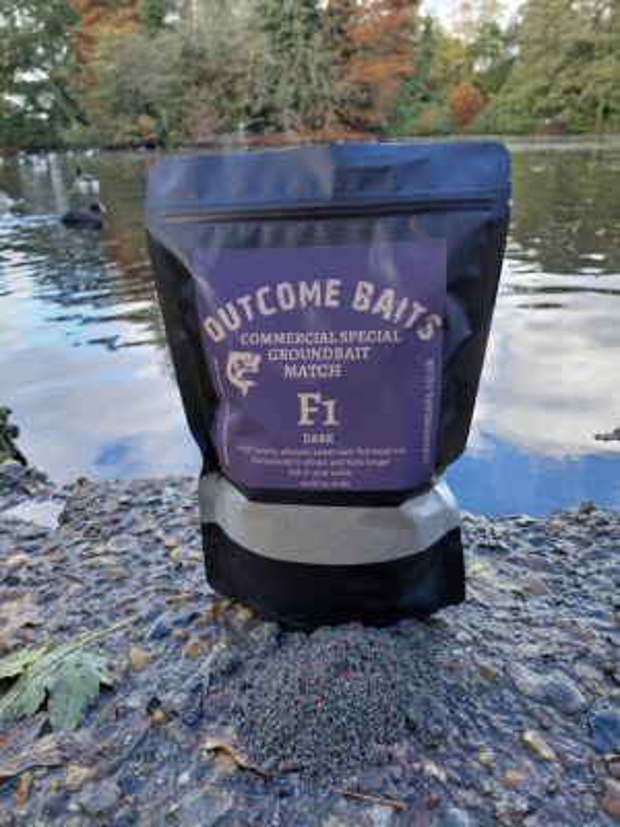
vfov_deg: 69.4
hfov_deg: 54.9
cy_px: 414
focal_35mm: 25
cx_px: 310
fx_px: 597
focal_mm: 4.69
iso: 50
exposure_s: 1/152
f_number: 1.8
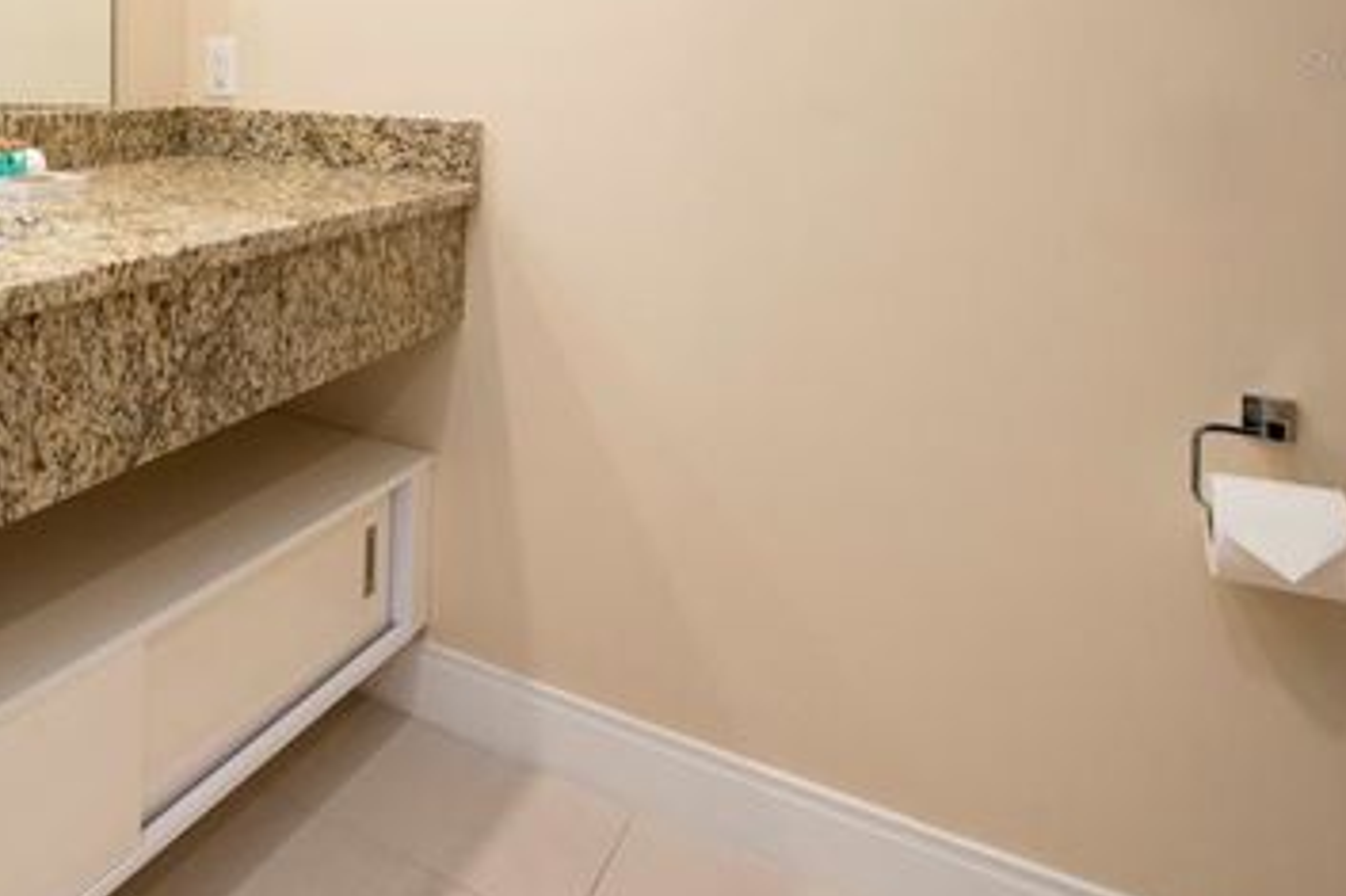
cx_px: 109
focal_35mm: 28
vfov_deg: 41.9
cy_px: 61
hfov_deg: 55.7
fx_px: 1046
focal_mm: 14
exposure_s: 1/10
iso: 500
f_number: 10
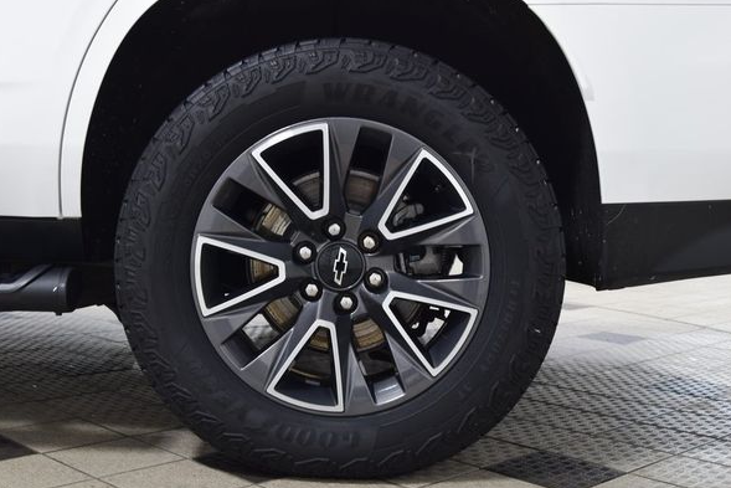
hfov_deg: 39.2
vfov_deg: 26.7
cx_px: 350
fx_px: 1027
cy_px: 260
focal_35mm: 51
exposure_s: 1/15
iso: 900
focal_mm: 31
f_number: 6.3
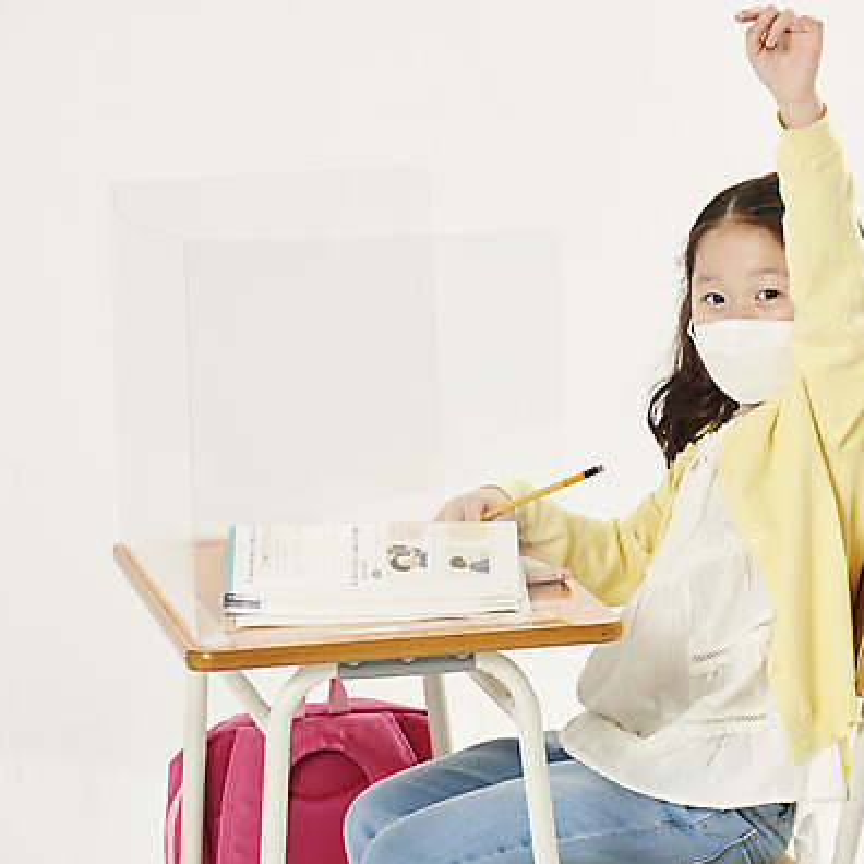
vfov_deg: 10.5
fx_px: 4716
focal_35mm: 167
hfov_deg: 10.5
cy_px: 434
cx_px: 575
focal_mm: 130
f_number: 8
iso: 125
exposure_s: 1/125
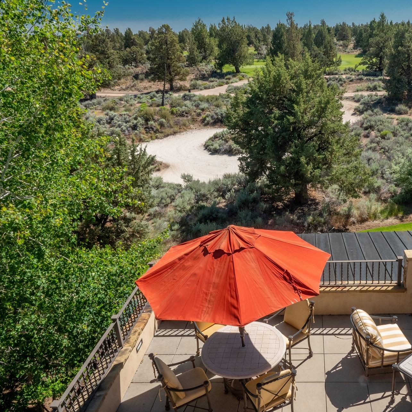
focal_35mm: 31
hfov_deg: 51.2
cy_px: 205
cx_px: 287
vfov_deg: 52.5
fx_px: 417
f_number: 10
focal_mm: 8.8
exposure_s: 1/80
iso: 250
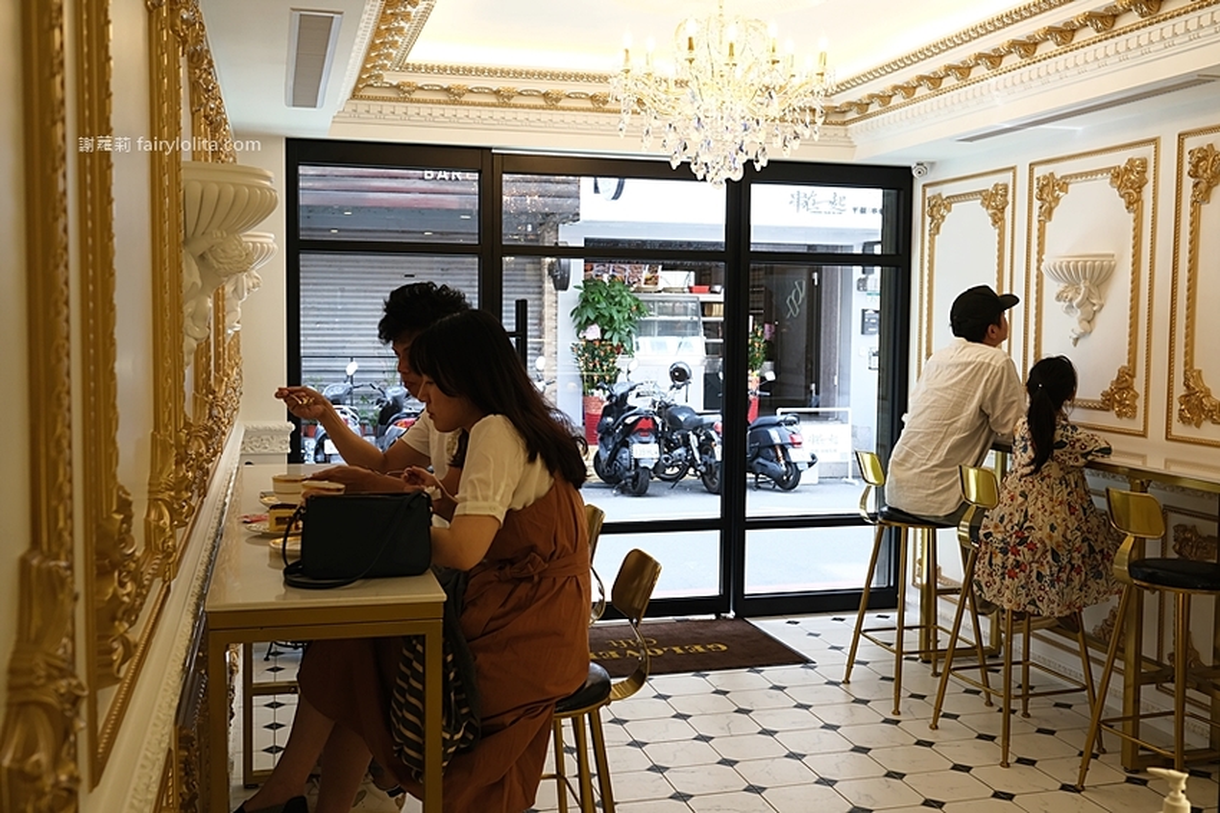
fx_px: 1186
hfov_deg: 54.5
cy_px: 406
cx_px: 610
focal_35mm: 35
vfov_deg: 37.8
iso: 500
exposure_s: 1/85
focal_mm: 23
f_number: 5
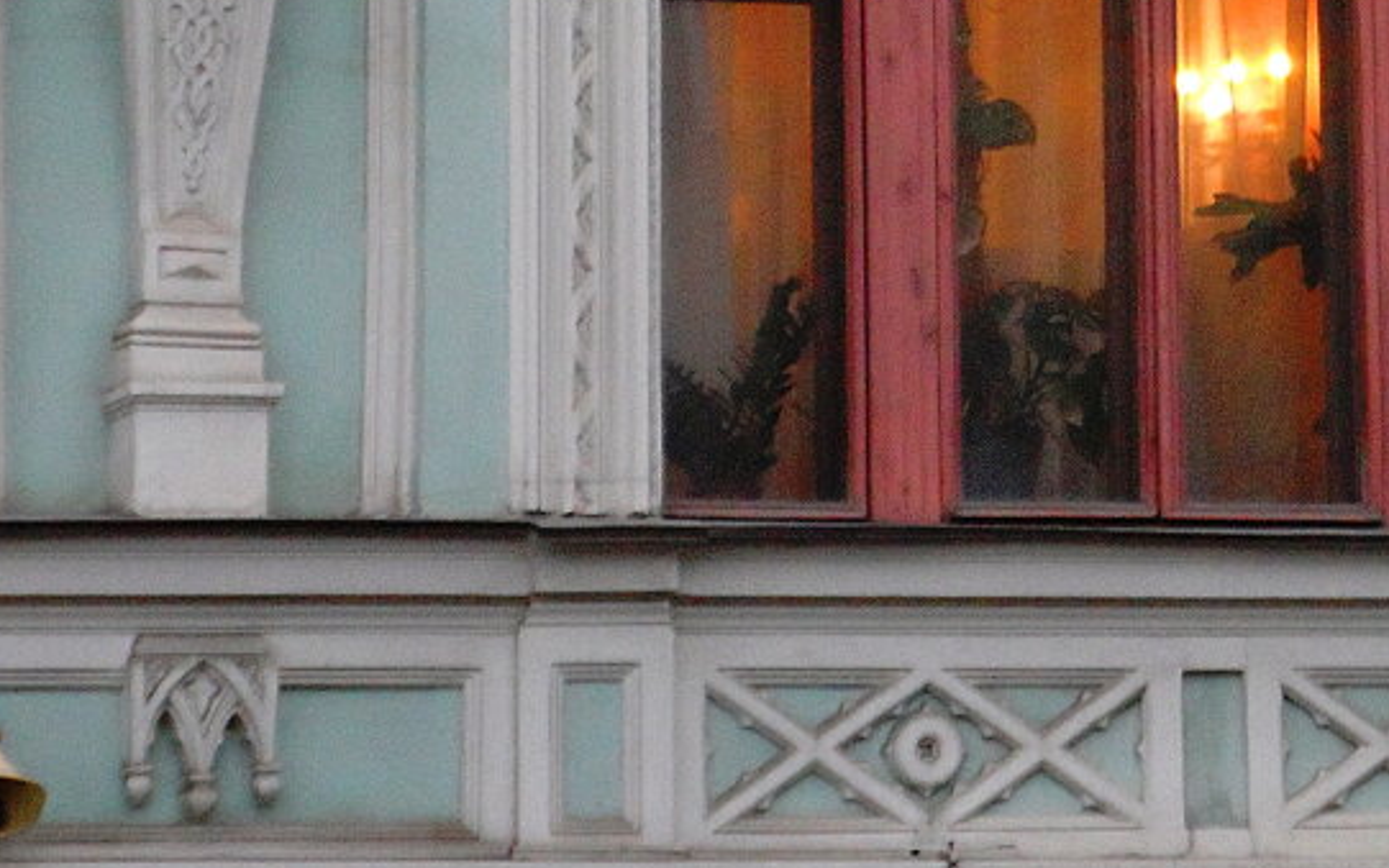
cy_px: -120
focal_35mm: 248
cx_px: 1079
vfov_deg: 5.3
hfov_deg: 8.4
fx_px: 9390
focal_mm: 19.5
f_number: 4.6
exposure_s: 1/45
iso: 400
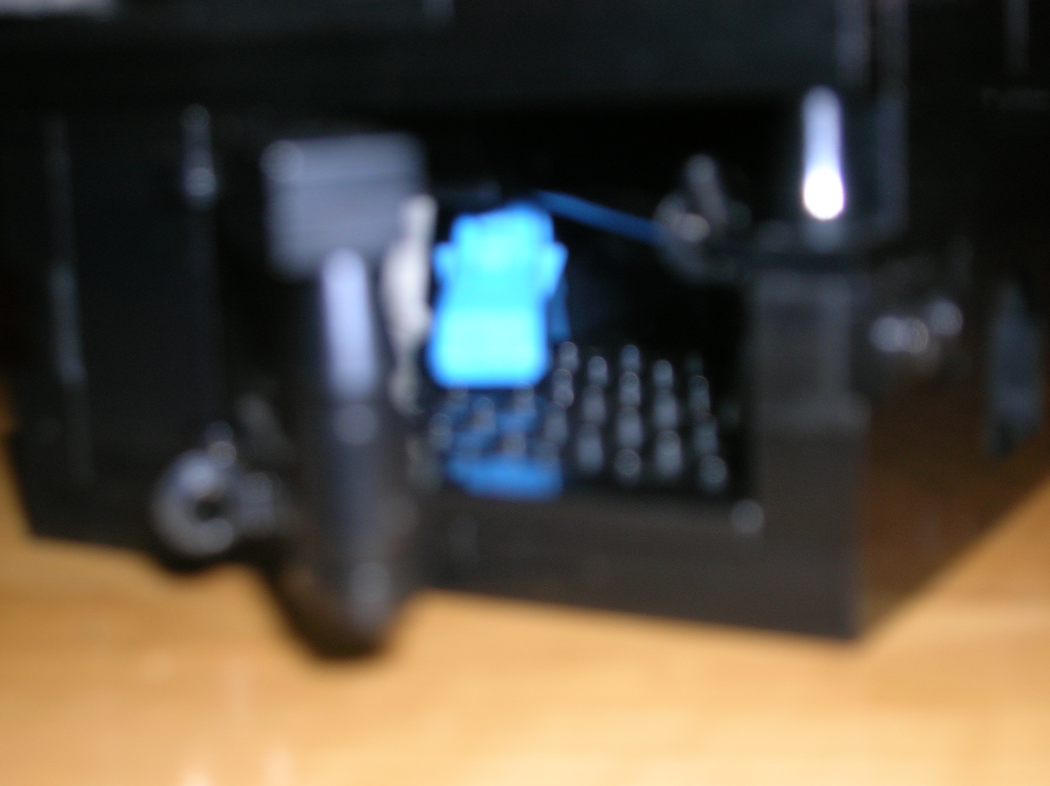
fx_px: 1758
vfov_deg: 25.2
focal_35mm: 58
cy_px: 393
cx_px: 525
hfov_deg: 33.3
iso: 50
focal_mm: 9.7
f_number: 3.5
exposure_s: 1/60.1
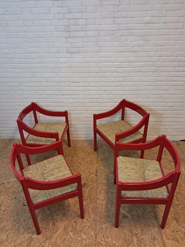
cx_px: 92
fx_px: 192
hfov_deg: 51.4
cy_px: 124
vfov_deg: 65.3
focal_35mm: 27
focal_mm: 4
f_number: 1.8
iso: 200
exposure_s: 1/50
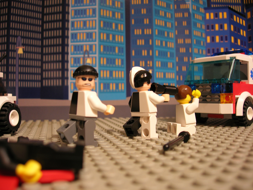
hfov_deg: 49.0
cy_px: 95
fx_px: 278
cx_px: 126
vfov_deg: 37.7
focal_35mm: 38
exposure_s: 1/4.1
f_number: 2.8
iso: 64
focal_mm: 7.8
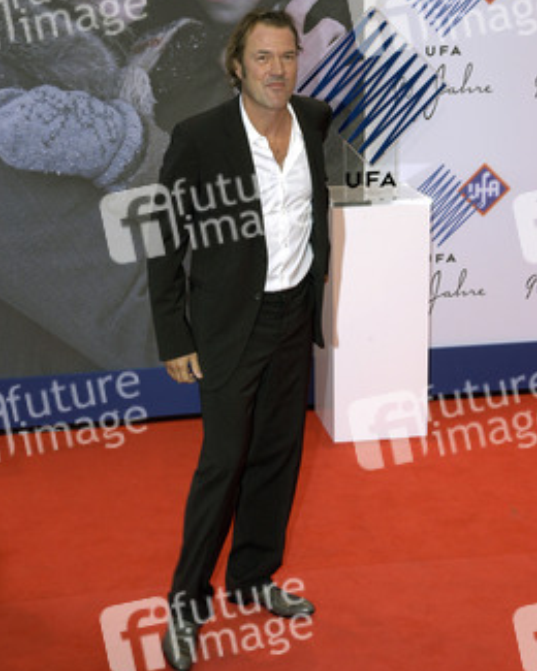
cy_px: 318
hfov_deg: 25.2
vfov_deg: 31.2
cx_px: 266
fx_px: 1203
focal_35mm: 61
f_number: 6.3
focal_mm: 35
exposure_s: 1/100
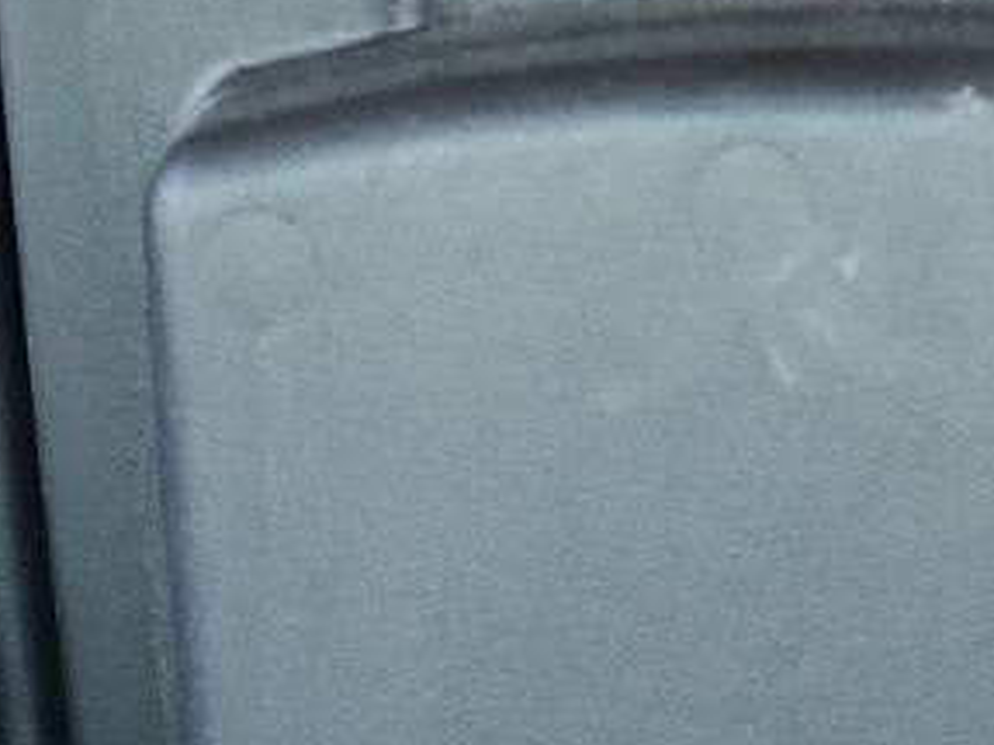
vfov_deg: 9.3
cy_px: -939
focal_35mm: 145
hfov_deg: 13.5
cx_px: 804
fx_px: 4162
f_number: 1.5
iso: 61
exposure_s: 1/60.2
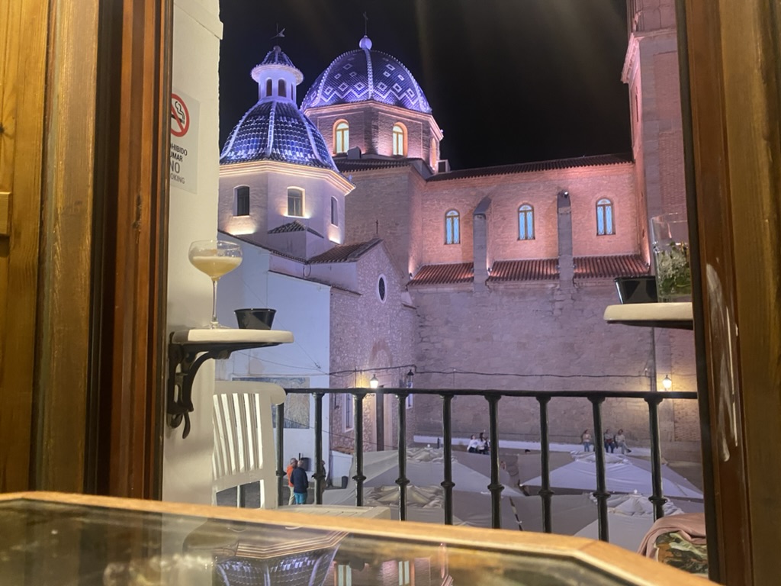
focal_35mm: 26
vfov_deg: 53.1
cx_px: 390
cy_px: 293
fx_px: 587
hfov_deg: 67.3
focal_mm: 4.25
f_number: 1.8
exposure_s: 1/33
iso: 320
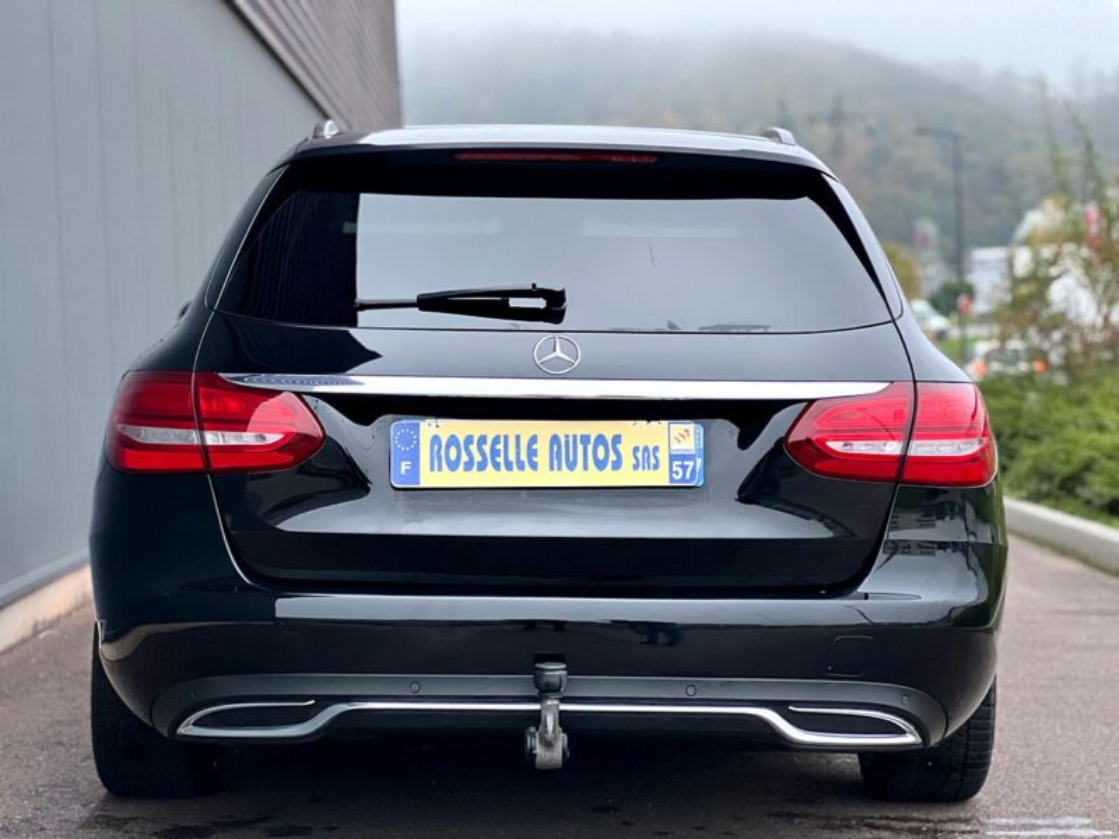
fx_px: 2489
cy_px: 420
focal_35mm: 77
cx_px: 560
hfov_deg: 25.3
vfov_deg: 19.1
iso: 400
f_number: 2.8
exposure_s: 1/30
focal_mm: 9
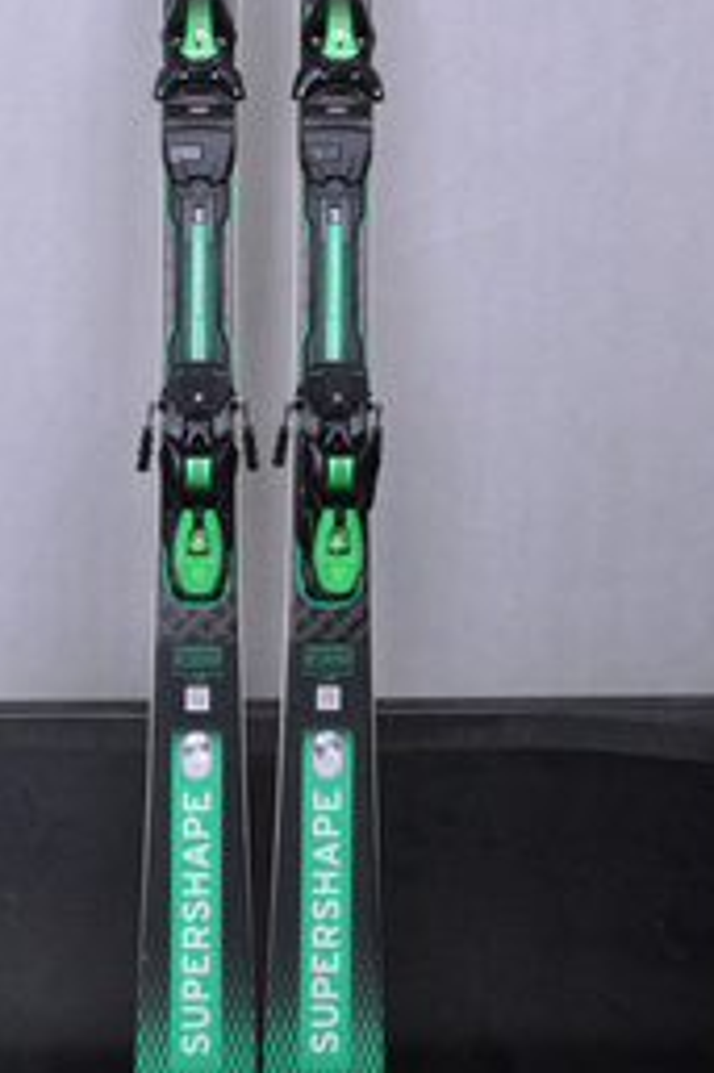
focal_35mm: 63
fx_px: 1877
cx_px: 253
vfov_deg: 30.8
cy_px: 163
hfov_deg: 21.5
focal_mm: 24
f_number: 8
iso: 3200
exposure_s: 1/125
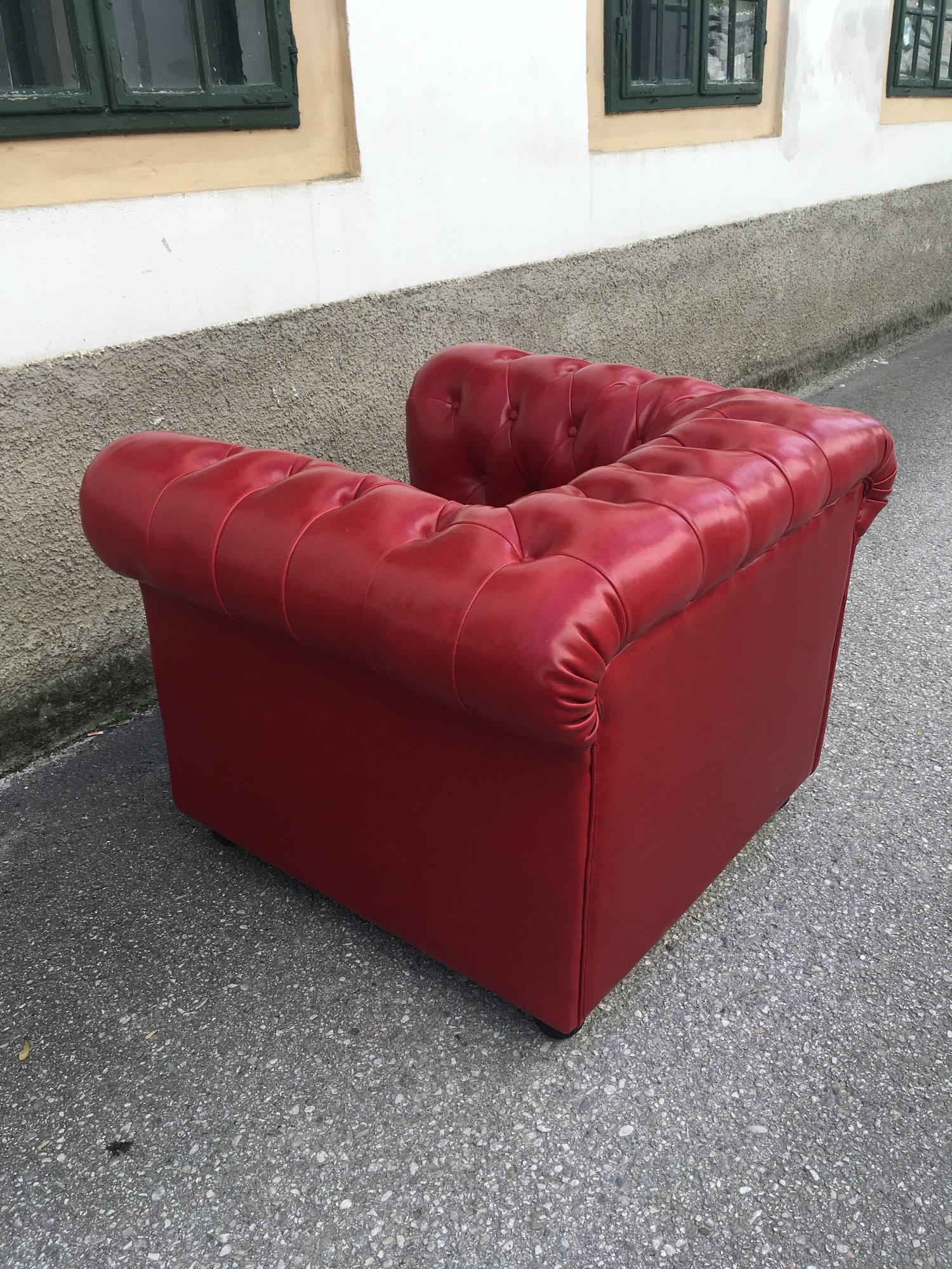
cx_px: 476
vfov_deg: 61.7
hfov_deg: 48.2
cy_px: 634
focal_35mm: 29
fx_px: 1063
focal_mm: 4.15
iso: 25
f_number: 2.2
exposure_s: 1/534
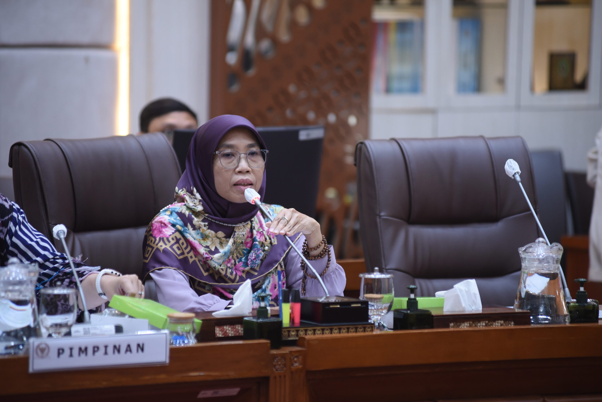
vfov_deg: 6.9
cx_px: 301
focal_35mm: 200
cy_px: 201
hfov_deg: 10.3
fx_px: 3346
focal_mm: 200
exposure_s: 1/125
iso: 1600
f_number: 3.2
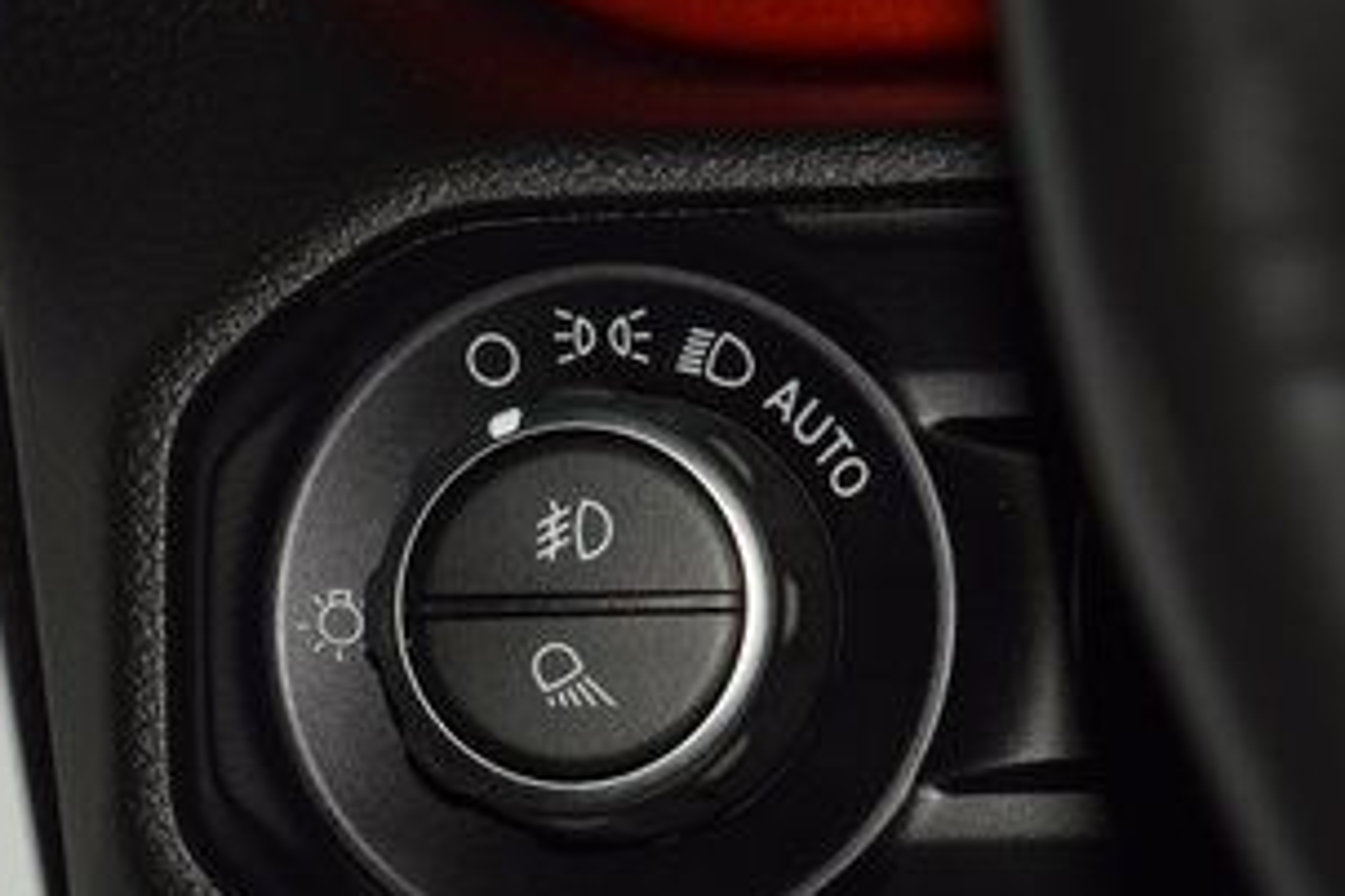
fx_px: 8294
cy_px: 614
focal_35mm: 222
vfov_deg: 6.2
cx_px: 573
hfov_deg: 9.3
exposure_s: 1/125
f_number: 8
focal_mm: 70
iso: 100
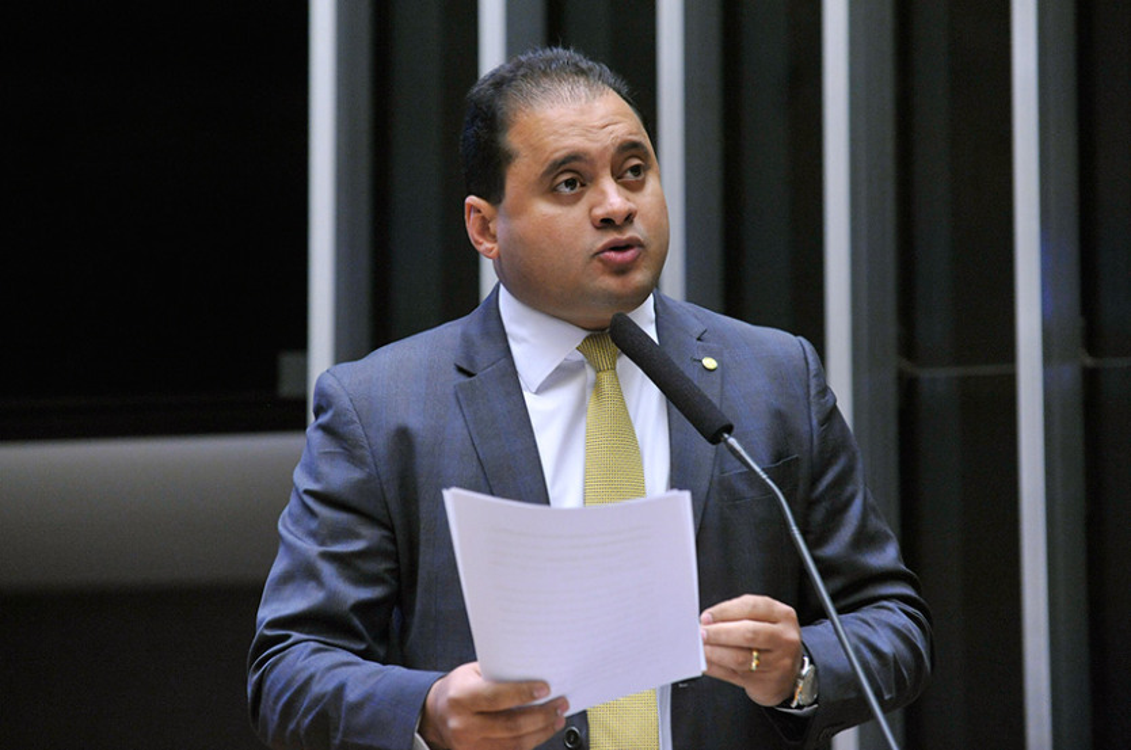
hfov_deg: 15.8
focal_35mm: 130
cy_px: 375
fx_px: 4077
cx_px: 566
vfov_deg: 10.5
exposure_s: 1/80
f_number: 4
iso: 3200
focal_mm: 130
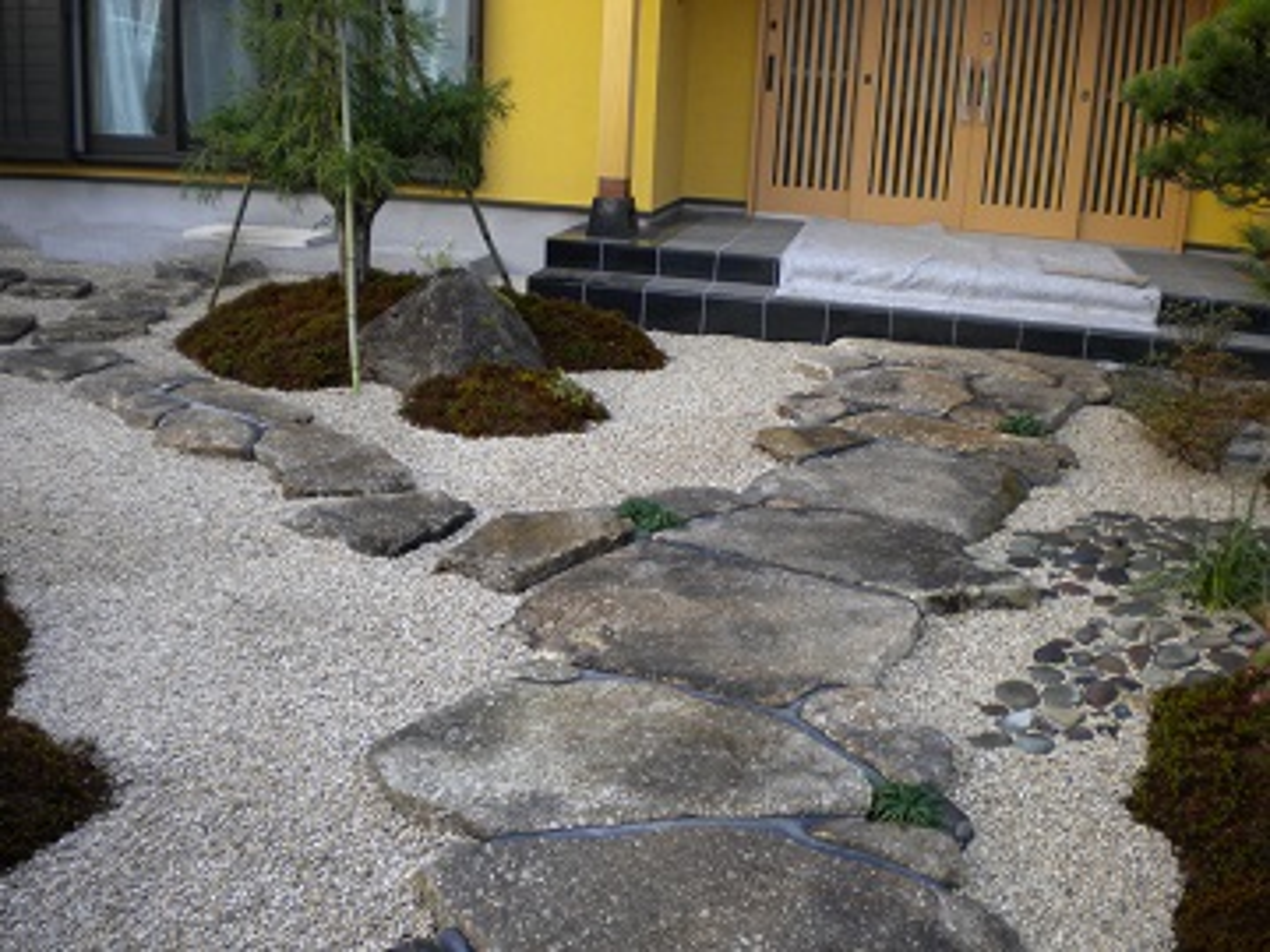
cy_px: 476
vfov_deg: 40.7
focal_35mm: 35
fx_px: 1284
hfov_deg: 52.6
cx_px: 635
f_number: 3.1
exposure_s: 1/56.4
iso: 157
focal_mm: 6.3
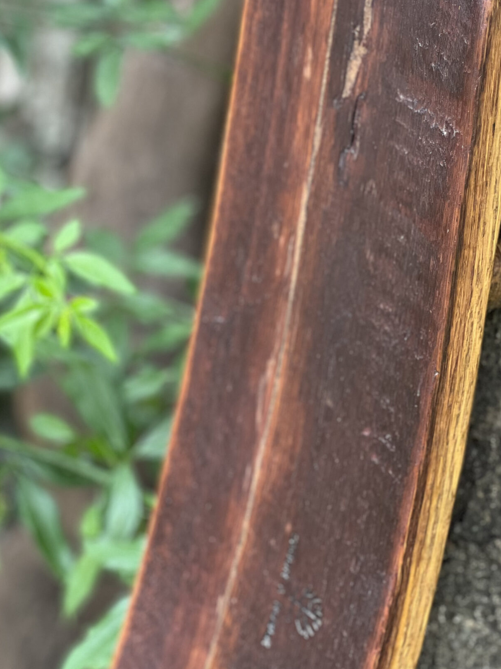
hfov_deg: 12.1
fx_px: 2354
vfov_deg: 16.1
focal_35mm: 122
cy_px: 161
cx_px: 389
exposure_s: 1/121
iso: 160
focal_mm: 9
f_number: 2.8
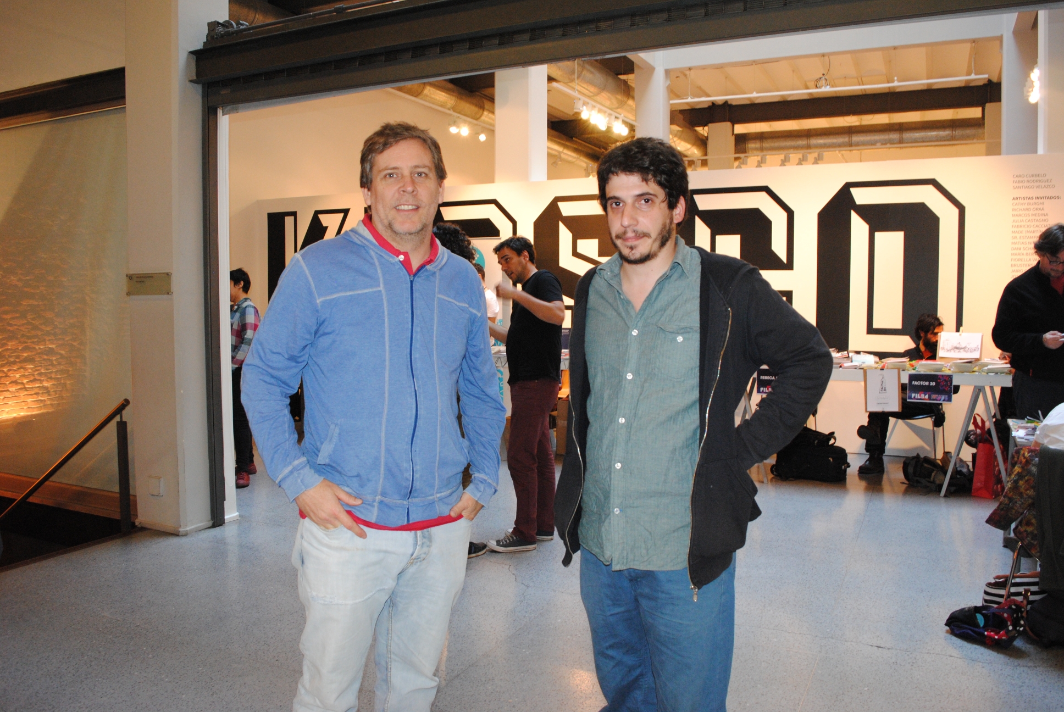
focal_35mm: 27
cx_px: 532
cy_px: 356
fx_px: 799
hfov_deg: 67.3
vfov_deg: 48.0
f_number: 5
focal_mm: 18
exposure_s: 1/30
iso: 800
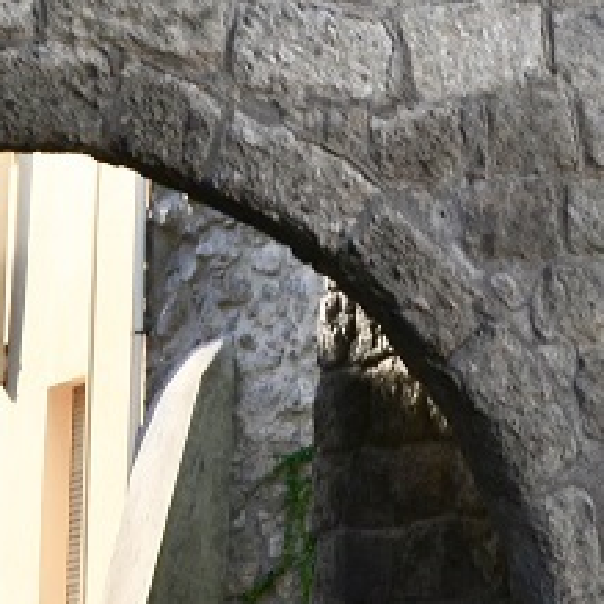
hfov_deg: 9.5
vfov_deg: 9.5
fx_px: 3613
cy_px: 77
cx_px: 11
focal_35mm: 183
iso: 400
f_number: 11
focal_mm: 30
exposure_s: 1/320
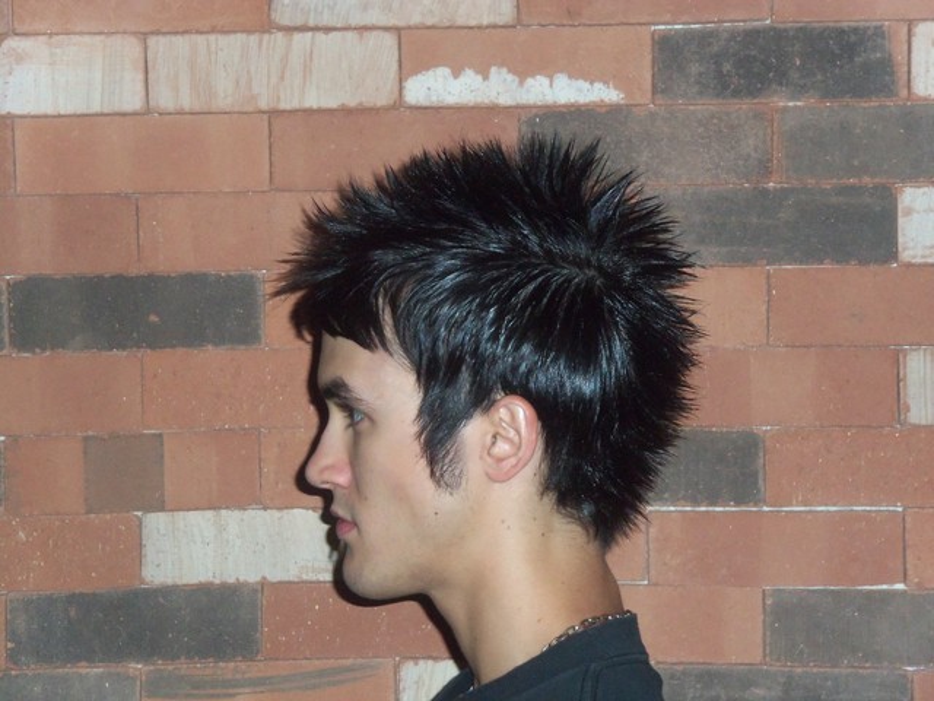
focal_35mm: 101
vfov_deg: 14.6
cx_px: 467
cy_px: 350
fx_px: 2725
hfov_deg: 19.4
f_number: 5.3
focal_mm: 17.9
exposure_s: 1/100
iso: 400
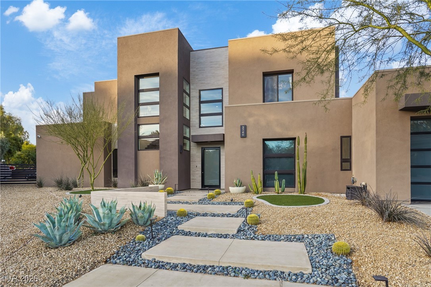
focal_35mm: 21
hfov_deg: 81.2
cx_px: 216
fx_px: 251
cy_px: 144
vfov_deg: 59.5
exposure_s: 1/13
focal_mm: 21
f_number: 9
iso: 160
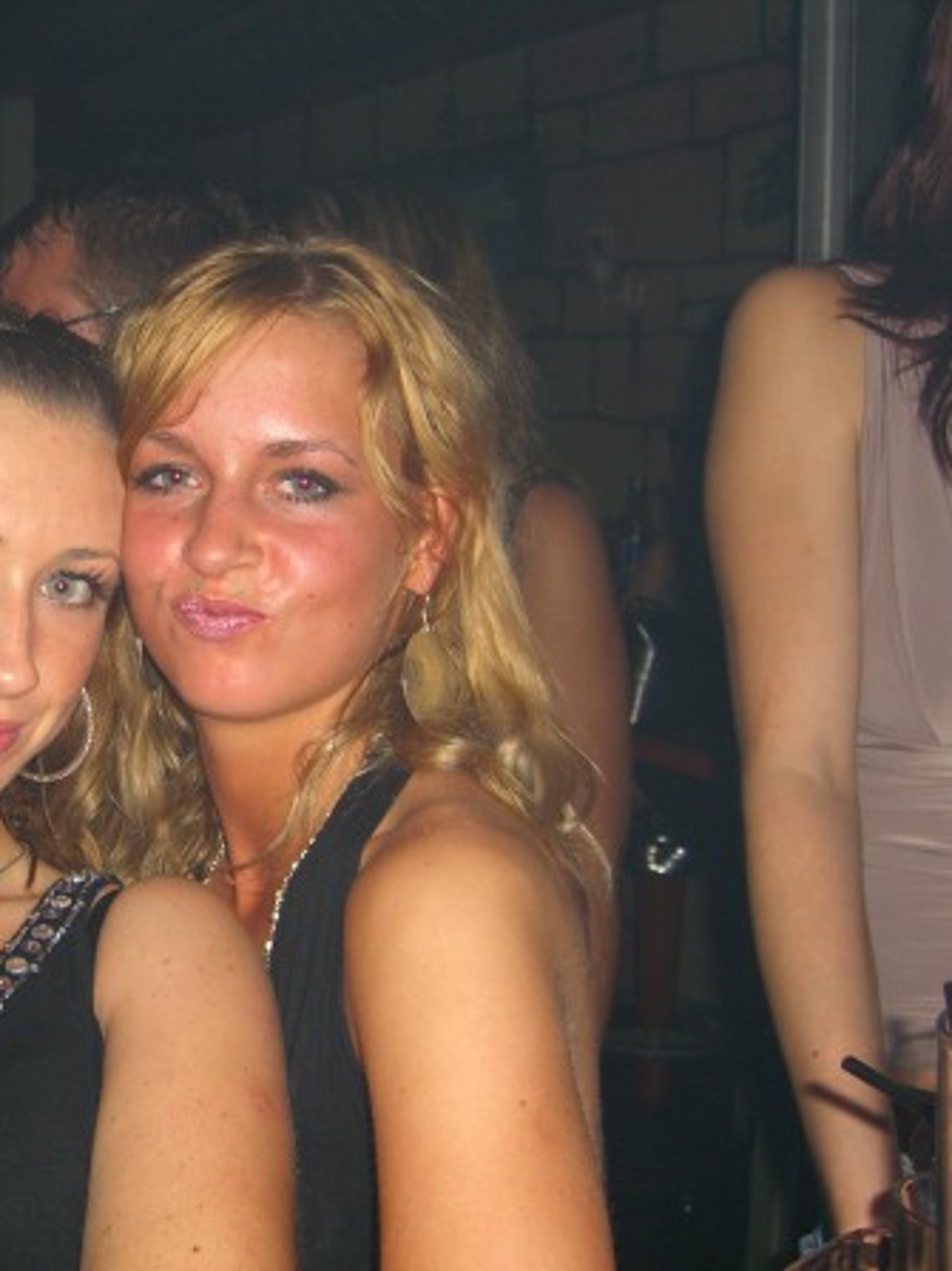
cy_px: 637
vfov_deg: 37.5
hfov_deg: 27.8
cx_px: 159
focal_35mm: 51
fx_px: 1871
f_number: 2.8
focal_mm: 7.9
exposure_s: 1/60
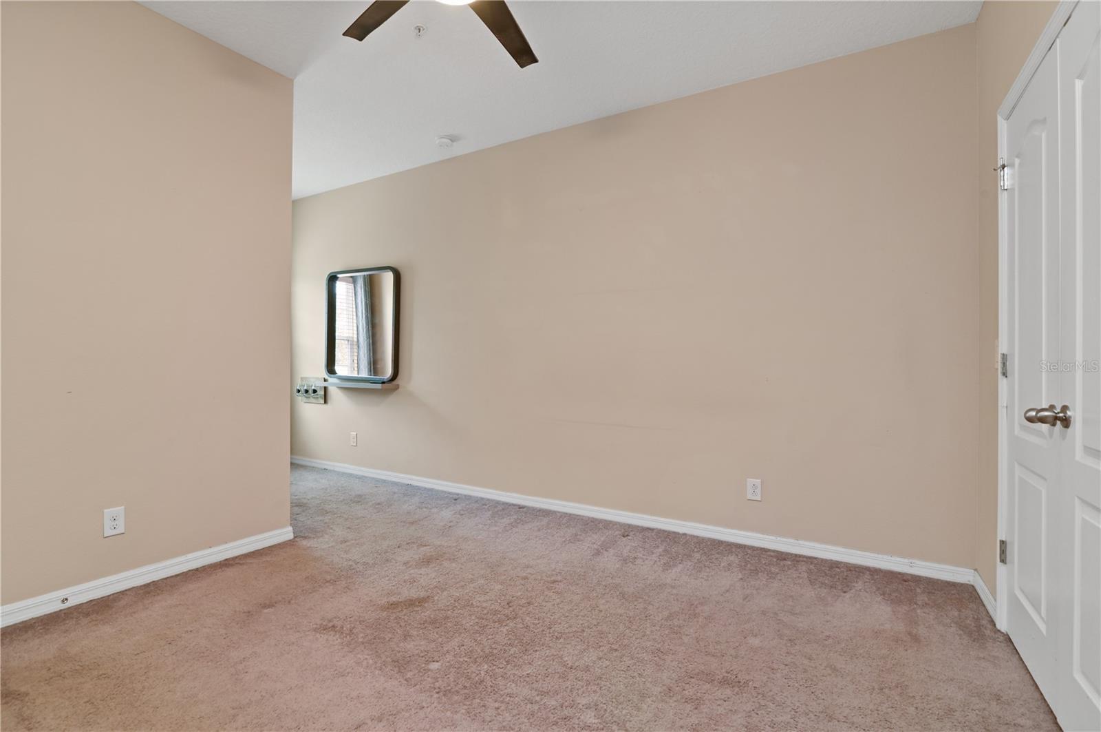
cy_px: 366
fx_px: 489
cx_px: 550
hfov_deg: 96.8
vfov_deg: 73.6
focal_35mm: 16
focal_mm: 16
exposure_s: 1
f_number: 8
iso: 100
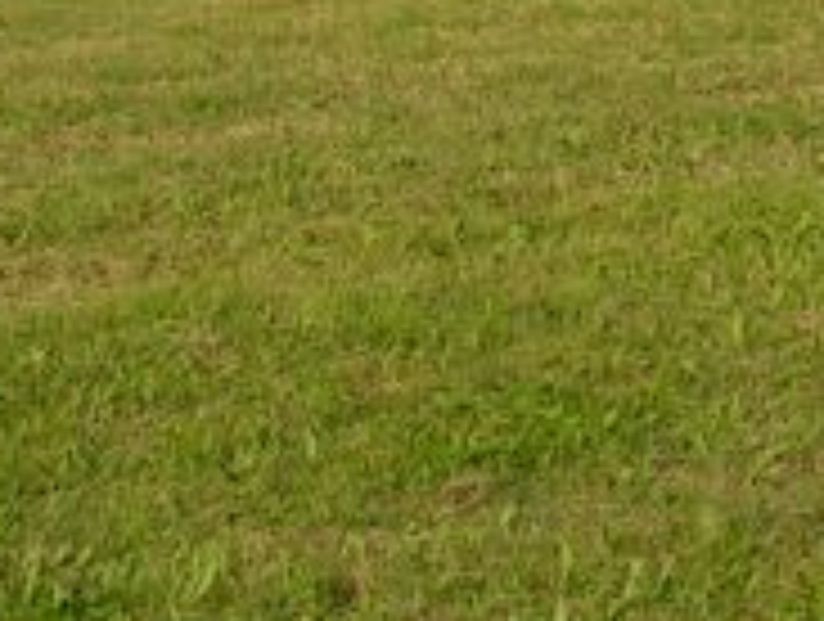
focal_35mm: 157
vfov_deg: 9.3
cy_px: -284
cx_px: 365
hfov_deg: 12.6
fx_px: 3745
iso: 64
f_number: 4.8
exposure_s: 1/400
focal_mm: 6
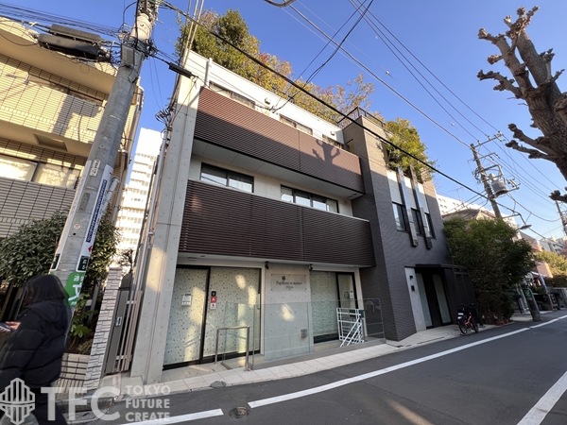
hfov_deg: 106.2
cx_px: 284
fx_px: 213
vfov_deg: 89.9
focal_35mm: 13
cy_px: 212
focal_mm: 1.57
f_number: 1.8
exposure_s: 1/125
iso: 32
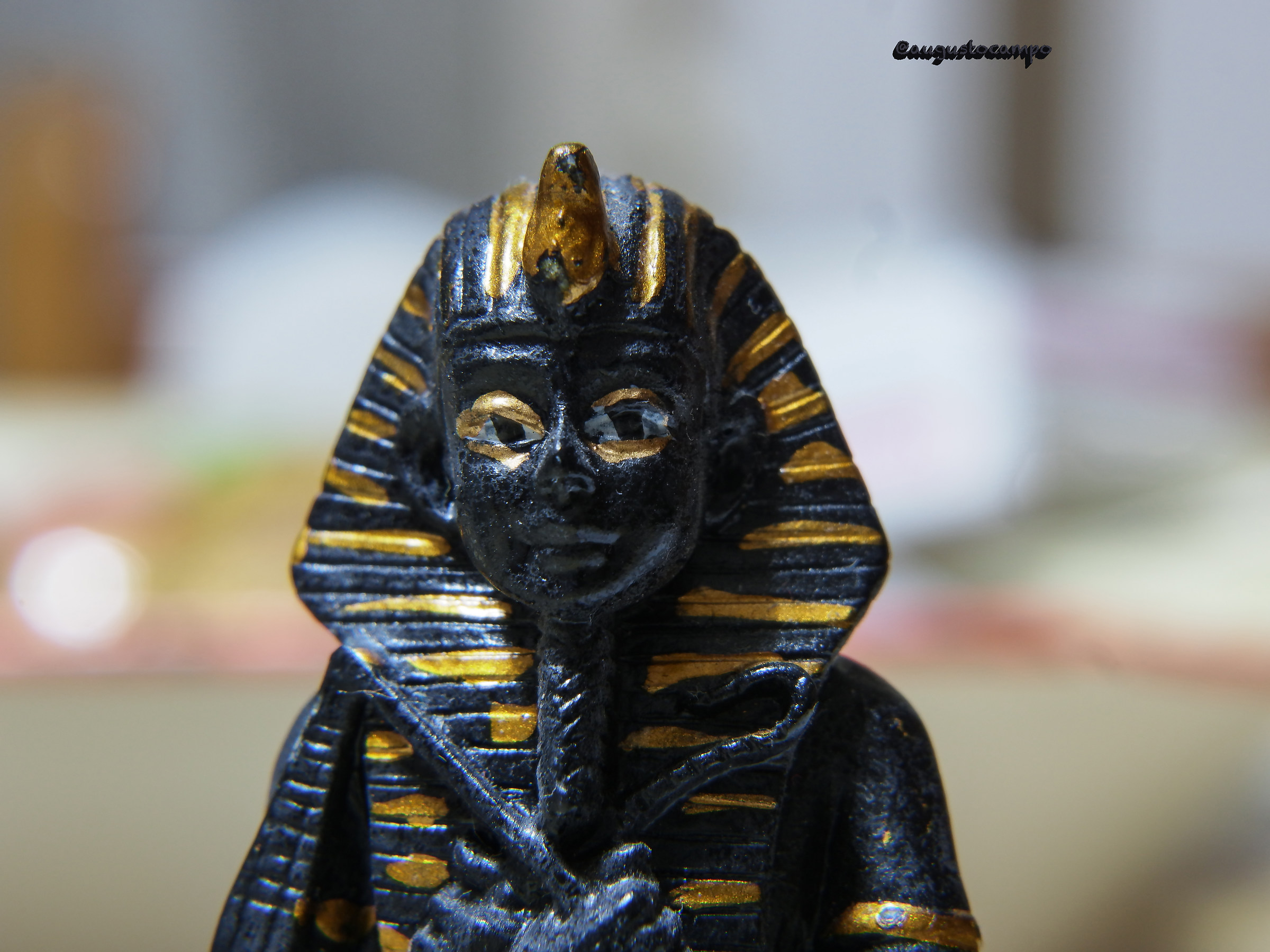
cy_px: 476
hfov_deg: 24.4
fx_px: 2935
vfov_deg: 18.4
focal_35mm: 80
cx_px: 635
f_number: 11
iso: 200
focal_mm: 40
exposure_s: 3.2
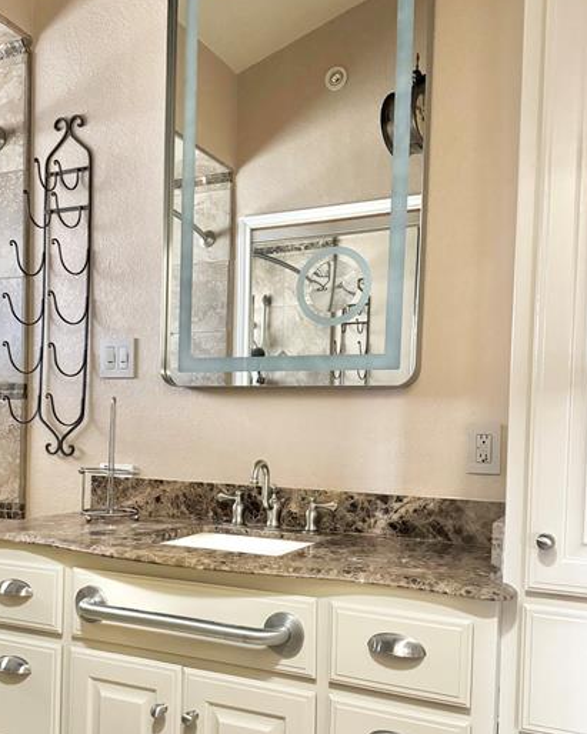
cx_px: 214
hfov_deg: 41.9
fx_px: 760
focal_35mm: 35
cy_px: 441
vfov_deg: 51.2
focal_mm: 6.86
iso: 800
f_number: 1.78
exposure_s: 1/47
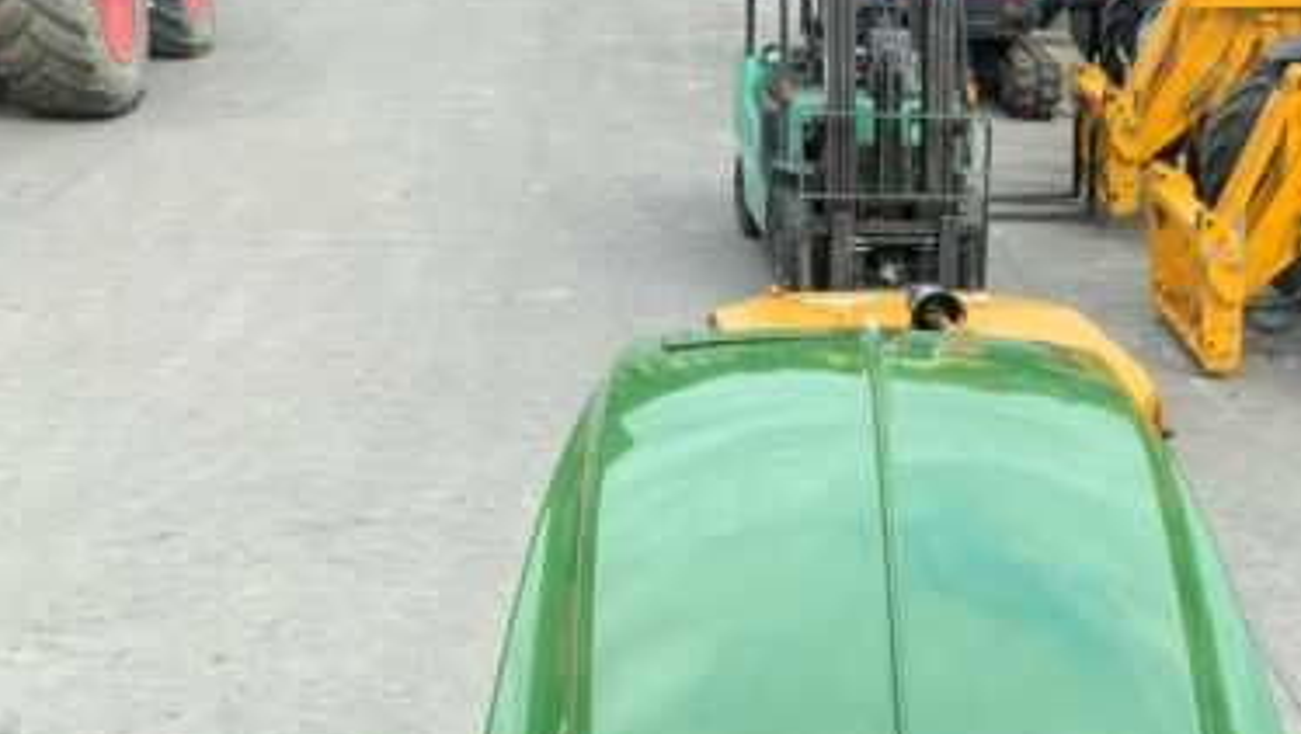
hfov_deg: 37.2
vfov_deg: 21.3
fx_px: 1864
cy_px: 786
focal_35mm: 54
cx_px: 1023
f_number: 1.8
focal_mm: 3
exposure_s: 1/478
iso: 16
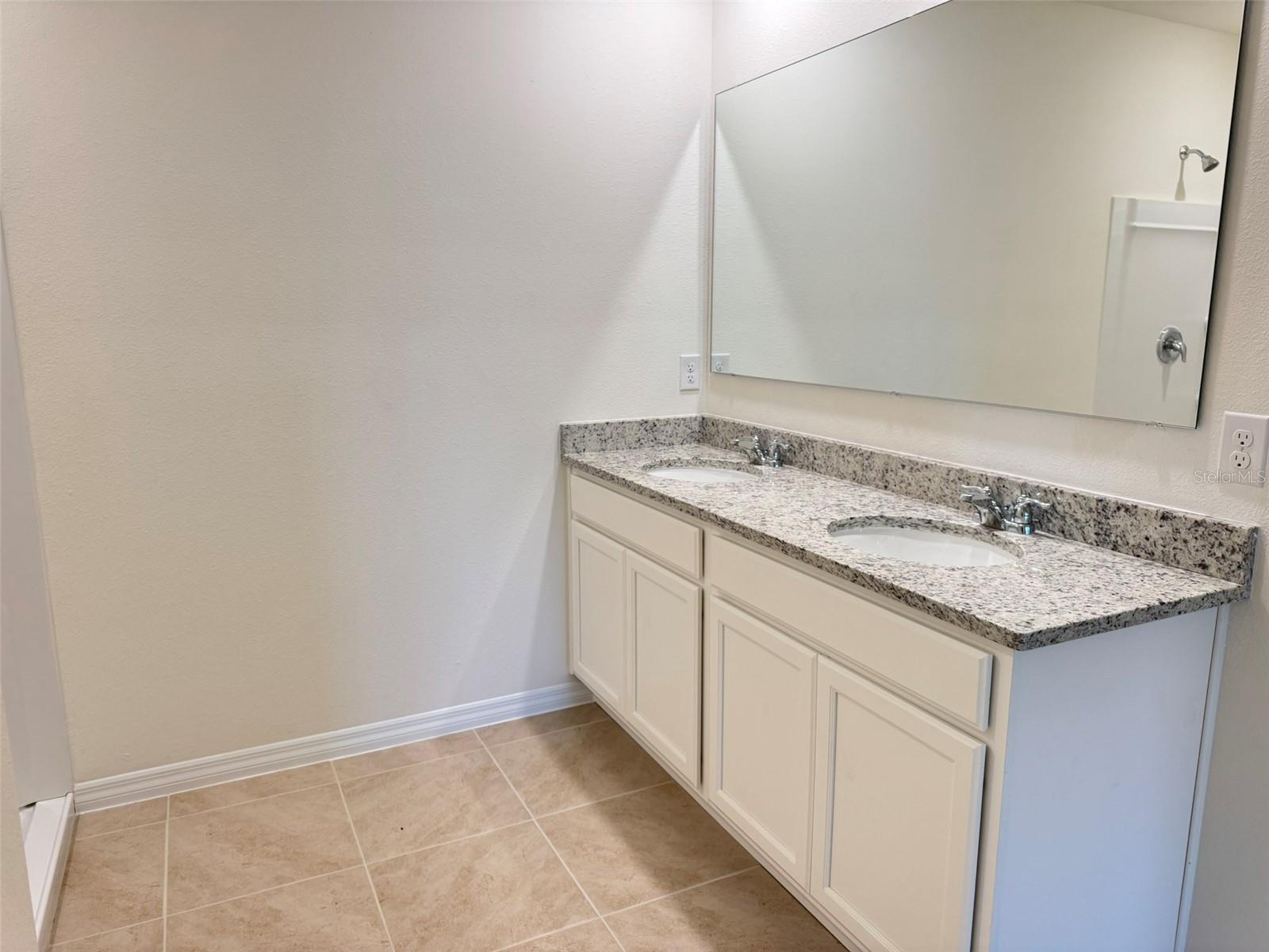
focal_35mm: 24
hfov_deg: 71.6
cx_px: 634
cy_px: 476
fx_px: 880
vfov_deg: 56.8
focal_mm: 6.76
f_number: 1.78
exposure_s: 1/60
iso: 160
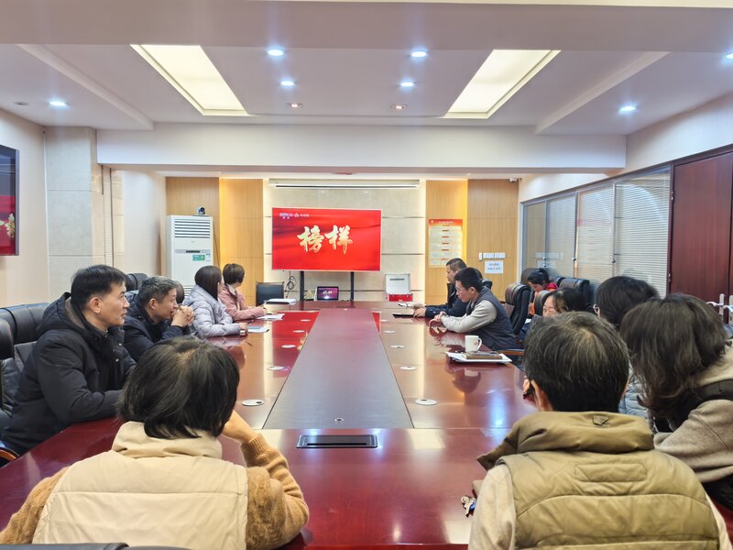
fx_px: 572
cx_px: 366
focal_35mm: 27
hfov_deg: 65.3
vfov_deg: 51.4
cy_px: 275
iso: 160
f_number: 2
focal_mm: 5.75
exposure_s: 1/100
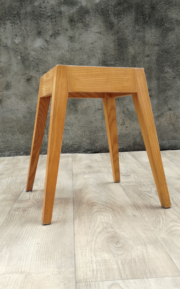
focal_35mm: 29
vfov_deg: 64.6
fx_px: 228
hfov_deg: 43.2
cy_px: 144
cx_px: 89
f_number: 2
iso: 50
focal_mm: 3.79
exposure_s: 1/143
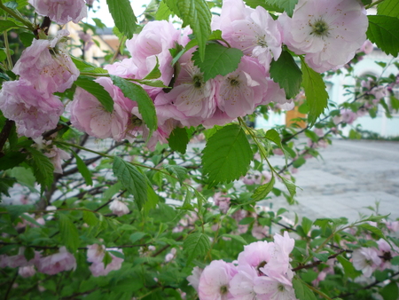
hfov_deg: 56.8
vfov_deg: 44.2
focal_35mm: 32
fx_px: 369
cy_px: 150
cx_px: 200
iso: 100
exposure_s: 1/100
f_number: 3.3
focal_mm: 5.2
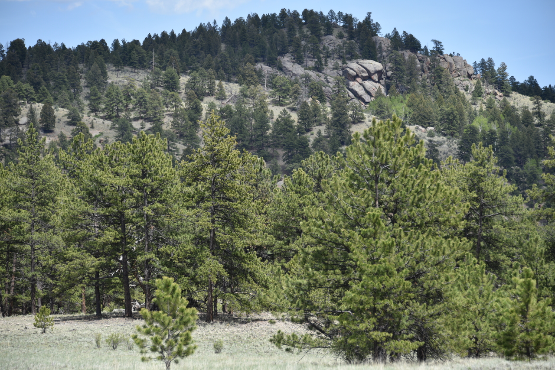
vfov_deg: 8.6
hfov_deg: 12.8
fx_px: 2467
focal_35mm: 160
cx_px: 278
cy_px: 185
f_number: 6.3
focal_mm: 160
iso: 100
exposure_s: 1/320
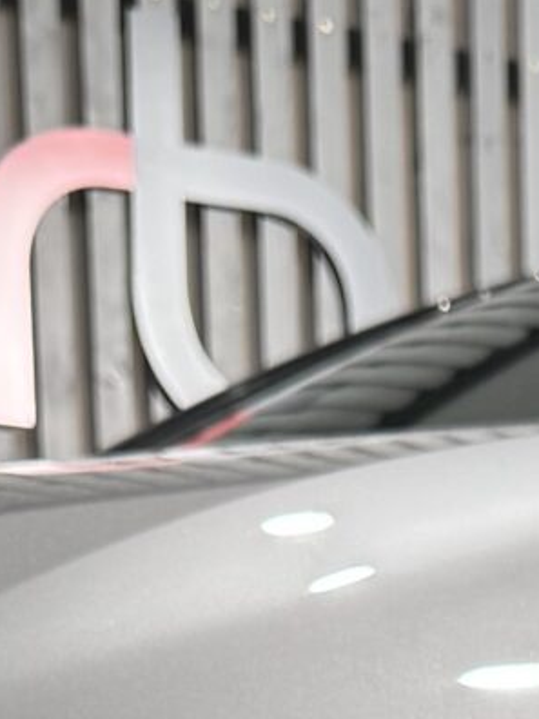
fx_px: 3218
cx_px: 936
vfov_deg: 10.9
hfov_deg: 9.2
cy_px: 1678
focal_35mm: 155
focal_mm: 6.76
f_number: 1.78
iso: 125
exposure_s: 1/50
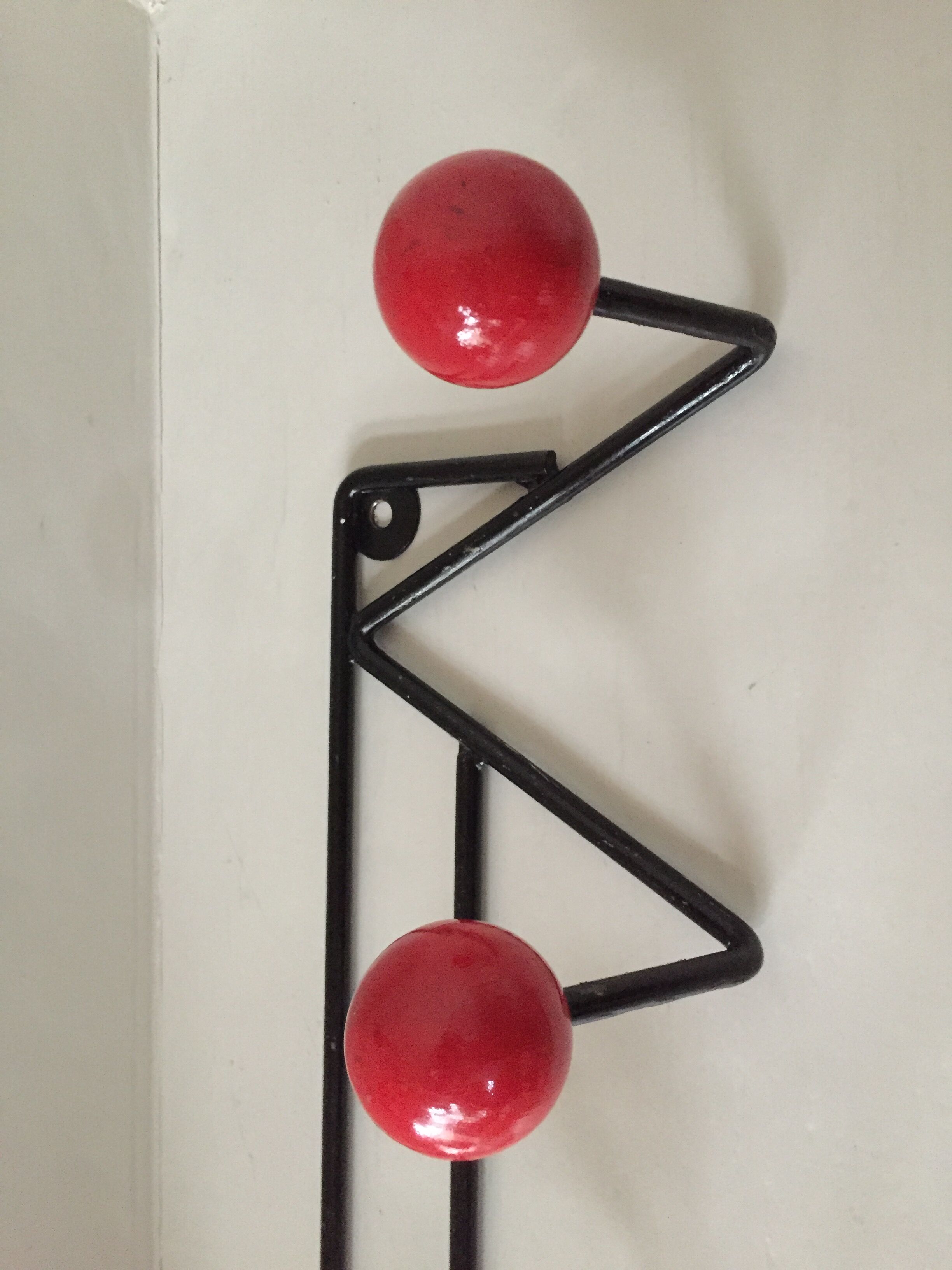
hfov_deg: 48.2
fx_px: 1063
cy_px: 635
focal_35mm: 29
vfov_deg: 61.7
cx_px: 476
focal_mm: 4.15
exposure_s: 1/17
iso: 800
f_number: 2.2
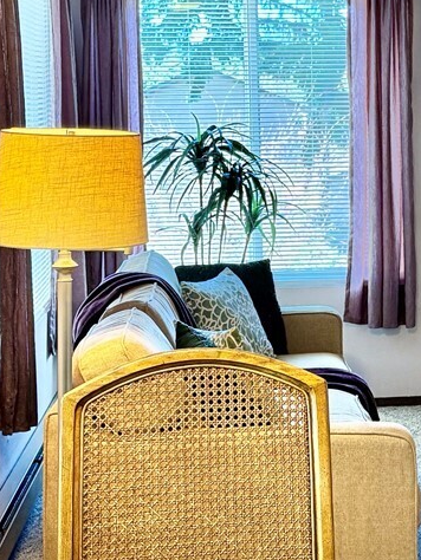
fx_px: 1312
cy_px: 161
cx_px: 386
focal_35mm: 81
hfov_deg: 17.9
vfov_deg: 23.9
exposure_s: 1/60
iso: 200
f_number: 1.78
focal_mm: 6.76
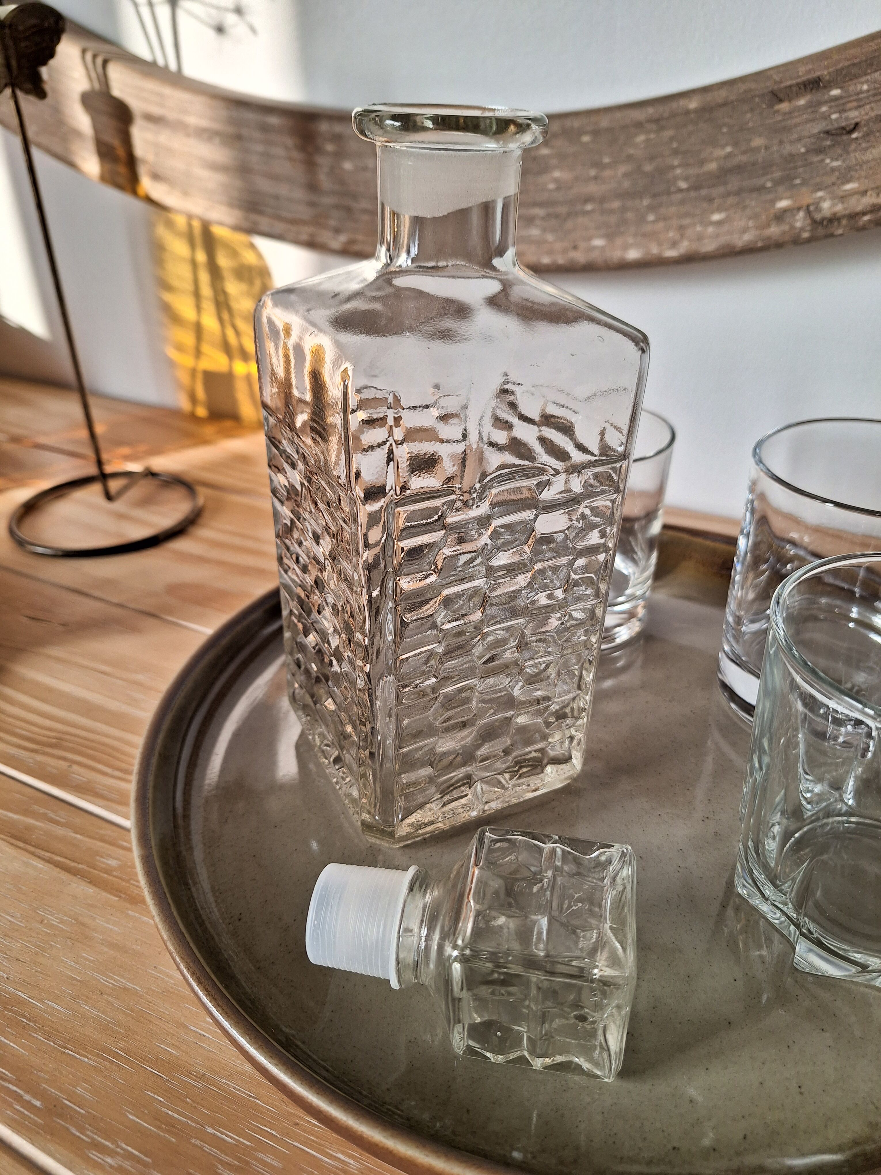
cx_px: 440
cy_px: 588
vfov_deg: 73.9
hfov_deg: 58.9
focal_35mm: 23
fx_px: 780
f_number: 1.8
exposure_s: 1/227
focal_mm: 5.54
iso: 40
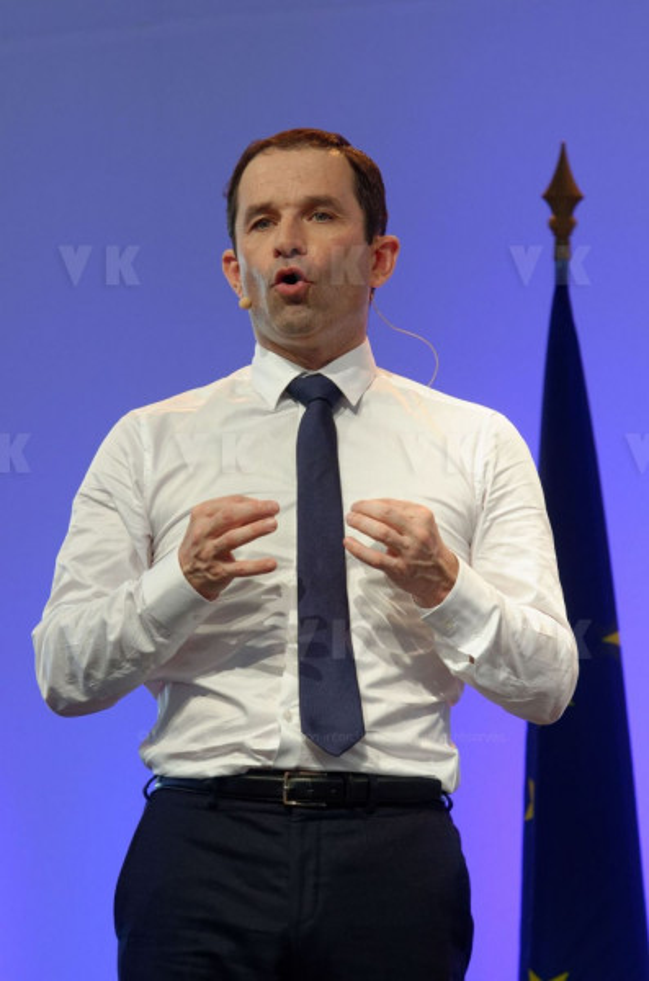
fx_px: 6727
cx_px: 324
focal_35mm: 248
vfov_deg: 8.3
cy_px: 490
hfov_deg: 5.5
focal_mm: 165
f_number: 5.6
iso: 1000
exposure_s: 1/160
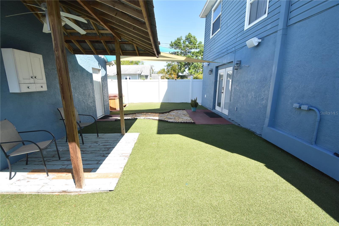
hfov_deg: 100.4
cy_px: 113
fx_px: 141
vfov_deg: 77.3
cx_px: 170
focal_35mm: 15
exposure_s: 1/500
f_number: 8
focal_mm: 10
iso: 360
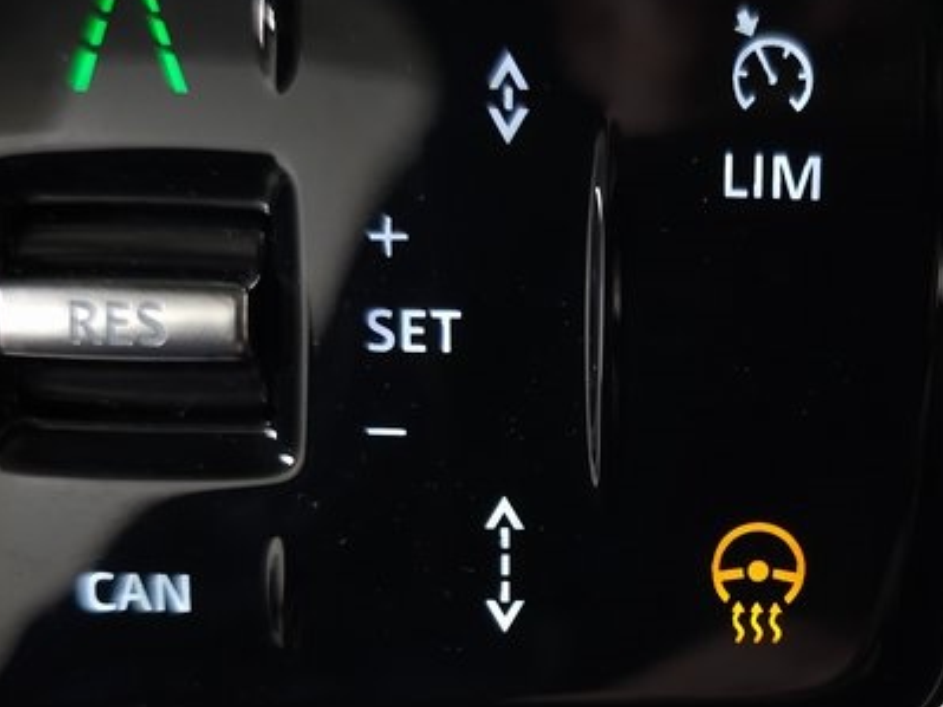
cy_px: 534
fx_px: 1607
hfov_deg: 32.0
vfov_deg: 24.5
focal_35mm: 59
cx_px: 733
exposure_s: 1/60
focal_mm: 6.3
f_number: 1.7
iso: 125
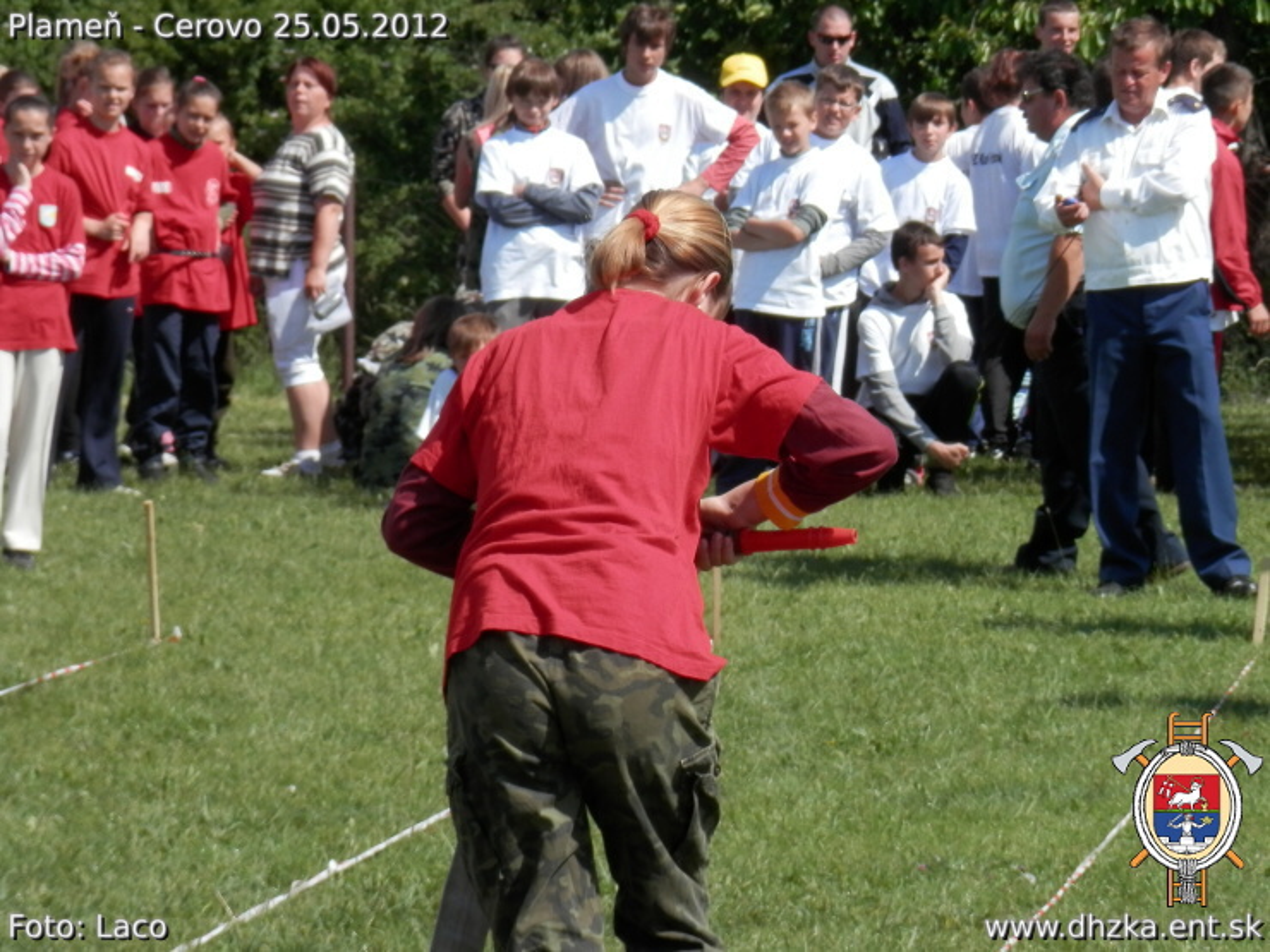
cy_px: 476
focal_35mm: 169
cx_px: 635
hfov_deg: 11.7
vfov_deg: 8.8
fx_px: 6200
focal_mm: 30.2
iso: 80
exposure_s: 1/320
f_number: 5.7
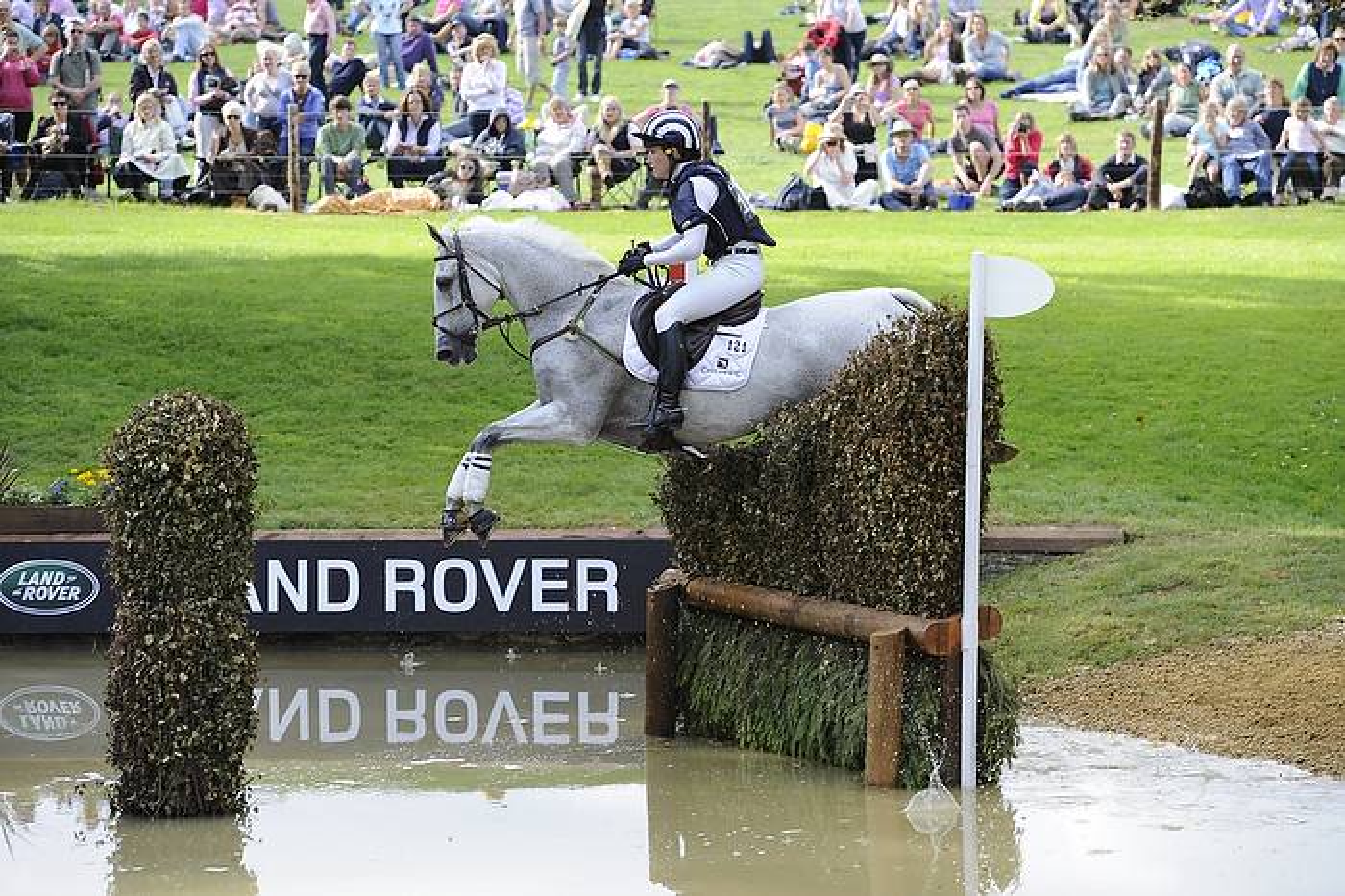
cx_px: 672
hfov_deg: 15.8
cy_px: 448
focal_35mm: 130
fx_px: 4854
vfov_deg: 10.5
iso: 640
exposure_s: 1/640
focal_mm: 130
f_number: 5
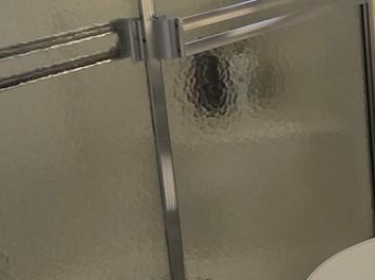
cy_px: -42
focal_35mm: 59
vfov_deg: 23.0
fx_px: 639
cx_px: 439
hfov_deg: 28.8
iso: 64
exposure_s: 1/60
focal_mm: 2.2
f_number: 2.2
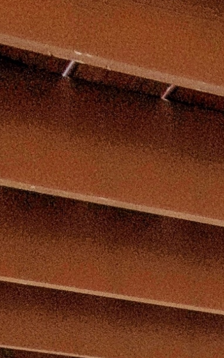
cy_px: 705
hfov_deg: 7.0
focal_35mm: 105
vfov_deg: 15.8
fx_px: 1026
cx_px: 1023
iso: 200
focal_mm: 10
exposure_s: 1/400
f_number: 6.3
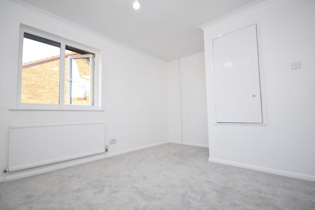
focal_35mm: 17
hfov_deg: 92.4
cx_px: 158
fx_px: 151
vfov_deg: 69.7
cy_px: 105
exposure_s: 1/100
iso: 400
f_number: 5
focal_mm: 11.5
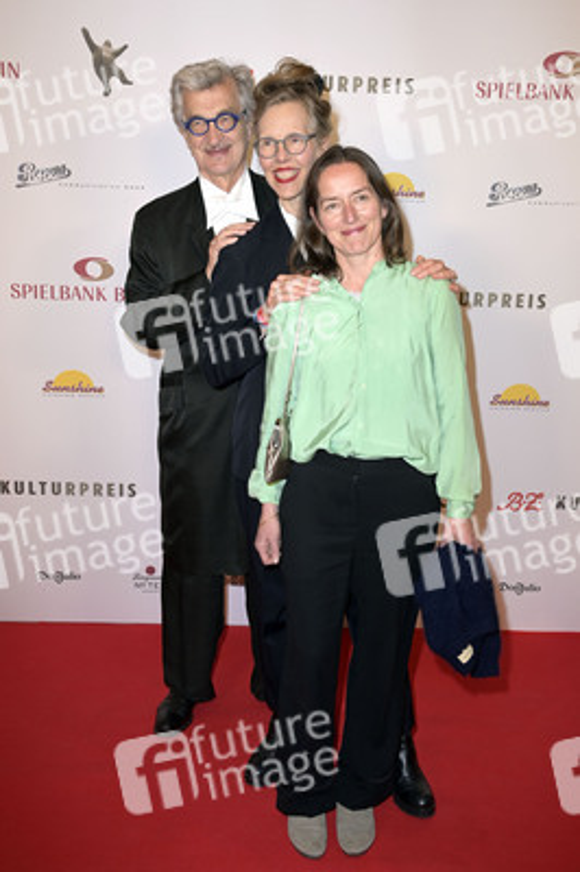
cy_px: 436
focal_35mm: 38
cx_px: 290
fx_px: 920
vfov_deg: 50.7
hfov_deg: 35.0
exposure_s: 1/160
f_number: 5.6
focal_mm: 38
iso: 640
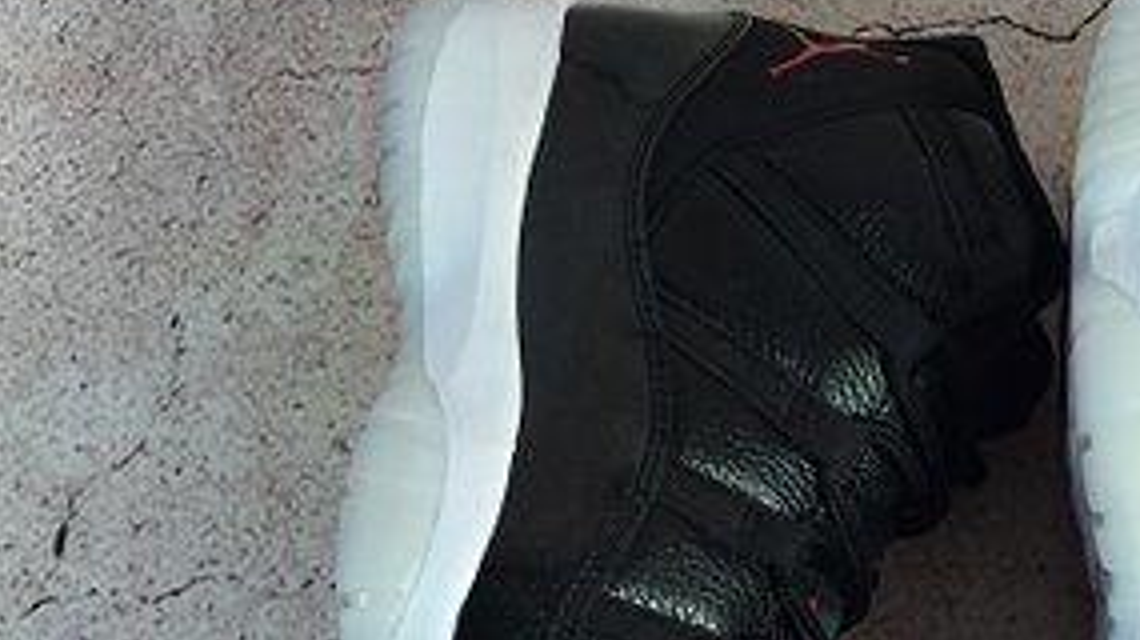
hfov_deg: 32.9
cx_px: 996
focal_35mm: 61
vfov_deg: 19.3
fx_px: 1843
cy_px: 578
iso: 50
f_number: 2.2
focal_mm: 4.15
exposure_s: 1/100
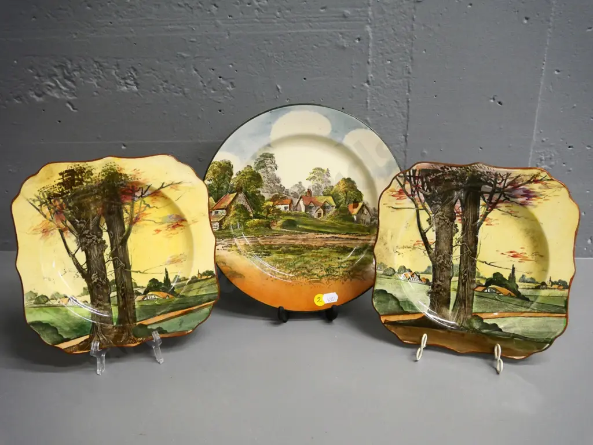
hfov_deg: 60.0
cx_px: 296
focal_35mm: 30
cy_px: 222
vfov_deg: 46.8
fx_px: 514
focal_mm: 15
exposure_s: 1/200
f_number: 5
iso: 3200
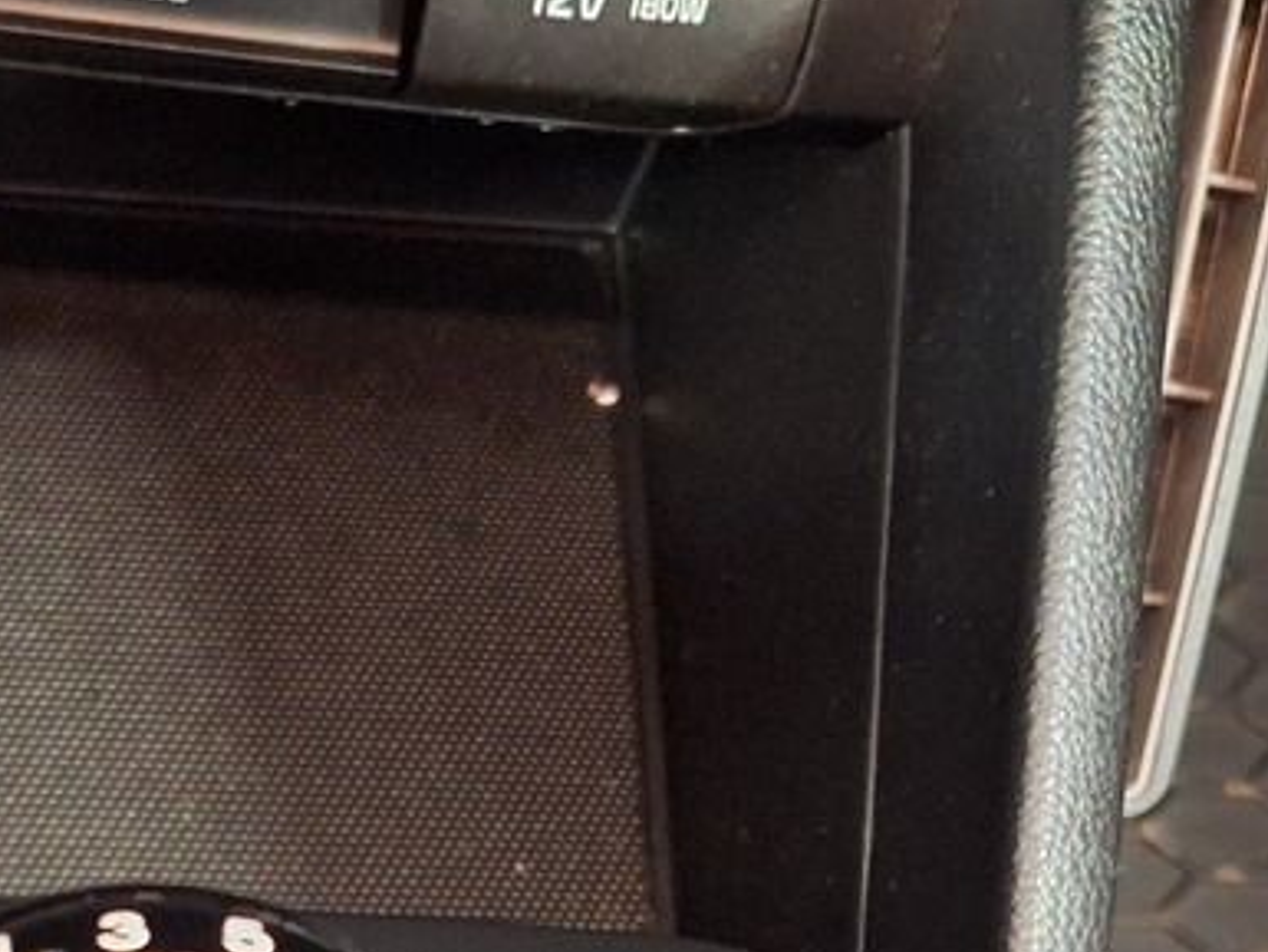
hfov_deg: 22.5
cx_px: 273
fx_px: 3151
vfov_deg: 15.8
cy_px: 1436
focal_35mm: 86
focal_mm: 5.54
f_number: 1.8
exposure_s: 1/14
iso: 1250
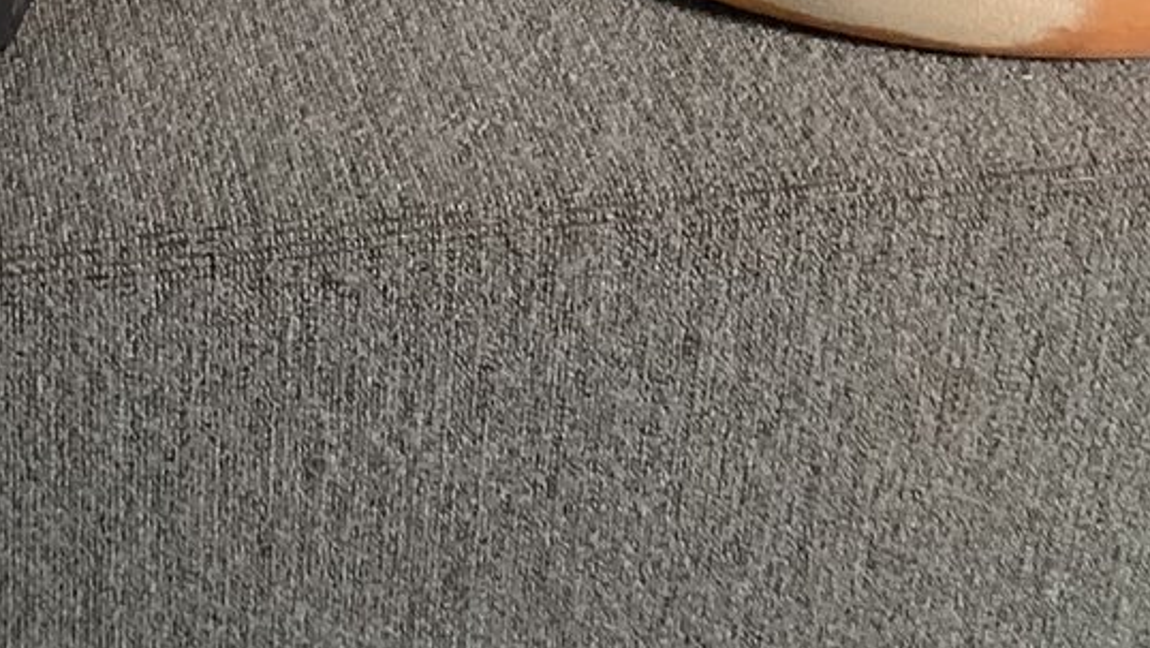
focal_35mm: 95
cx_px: 273
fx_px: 2898
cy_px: -277
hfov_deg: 22.2
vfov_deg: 12.2
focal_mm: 3.3
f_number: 2.4
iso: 250
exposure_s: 1/50
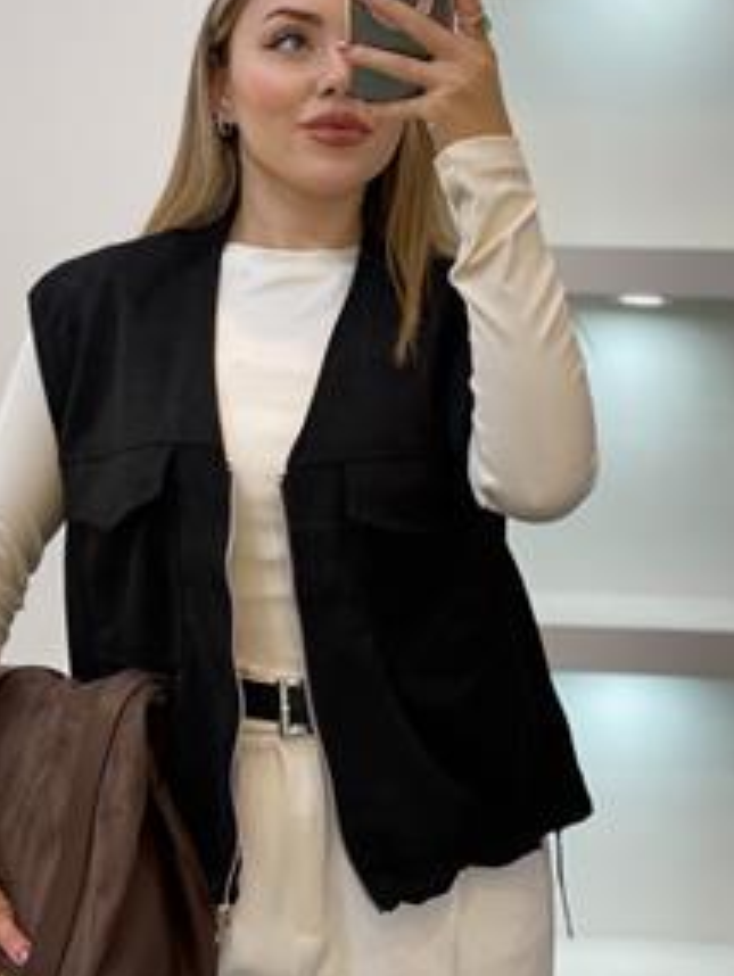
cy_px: 391
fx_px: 2117
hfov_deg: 19.6
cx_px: 300
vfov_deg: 25.9
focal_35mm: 75
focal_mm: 6
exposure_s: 1/100
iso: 80
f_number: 2
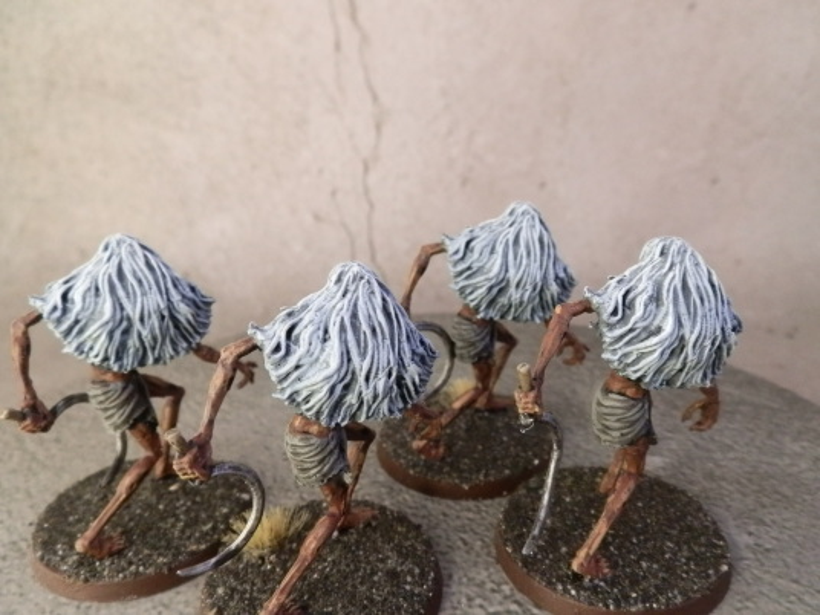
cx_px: 410
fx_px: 663
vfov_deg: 49.7
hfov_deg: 63.4
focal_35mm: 28
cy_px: 308
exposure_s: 1/100
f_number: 3.1
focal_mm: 5
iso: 400
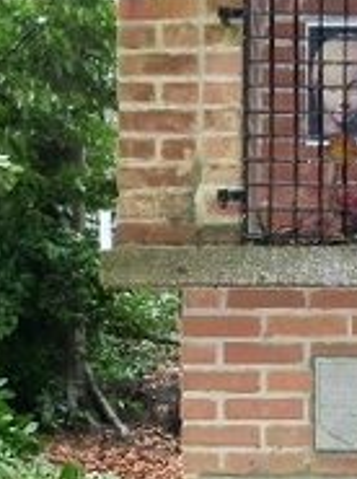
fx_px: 1435
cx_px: 354
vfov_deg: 18.9
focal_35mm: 104
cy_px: 311
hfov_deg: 14.0
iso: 250
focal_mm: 5.7
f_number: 2.9
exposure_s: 1/50
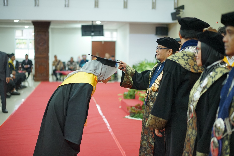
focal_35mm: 55
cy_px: 78
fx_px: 357
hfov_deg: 36.2
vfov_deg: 24.6
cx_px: 117
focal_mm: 55
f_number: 1.8
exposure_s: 1/160
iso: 1600
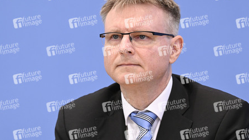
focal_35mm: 169
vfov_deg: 7.2
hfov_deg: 12.7
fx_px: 1115
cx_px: 124
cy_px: 64
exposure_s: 1/640
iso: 4000
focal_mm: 160
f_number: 5
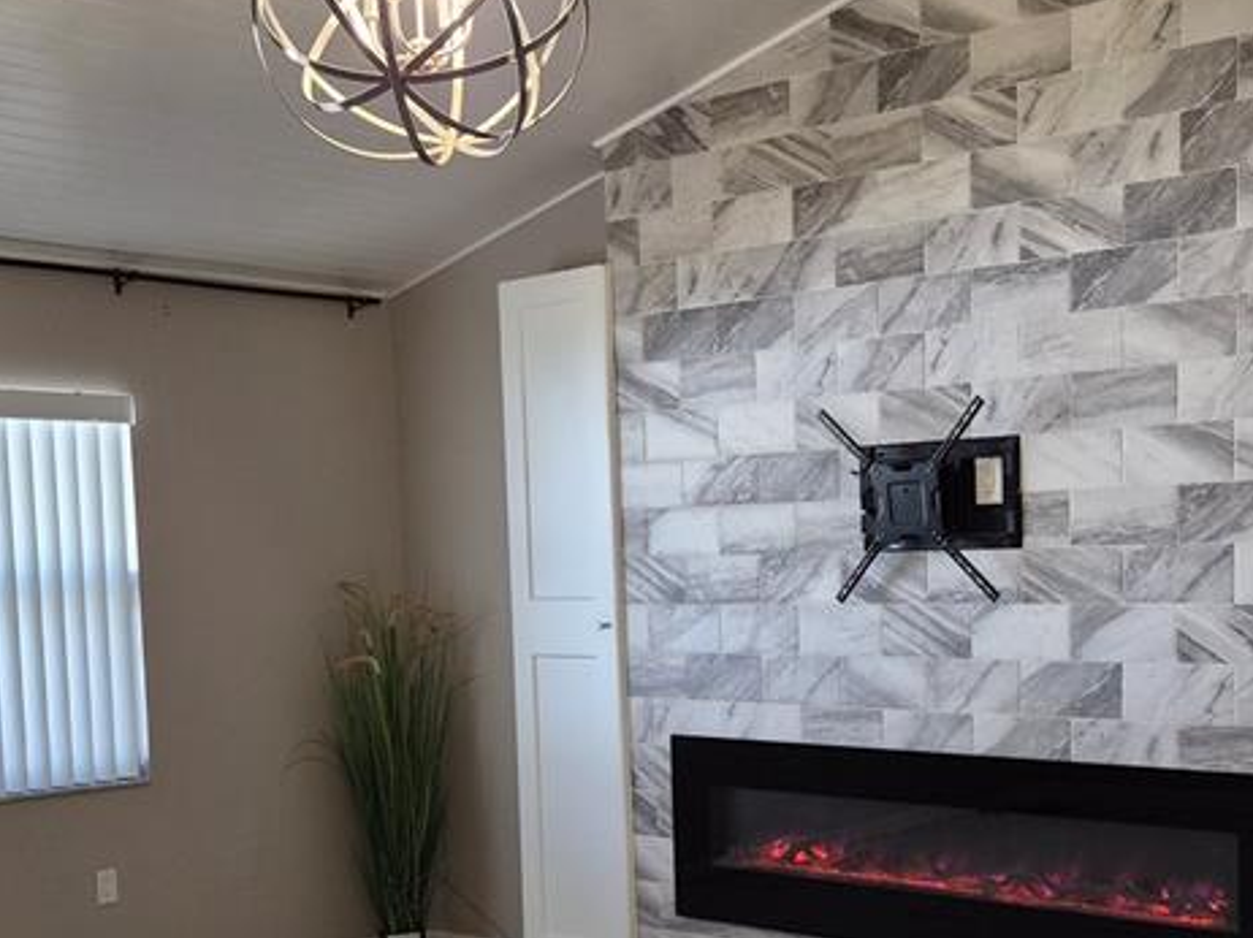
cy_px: 699
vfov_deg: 28.1
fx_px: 1845
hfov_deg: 37.5
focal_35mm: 51
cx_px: 692
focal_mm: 5.4
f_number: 1.8
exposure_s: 1/120
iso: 125
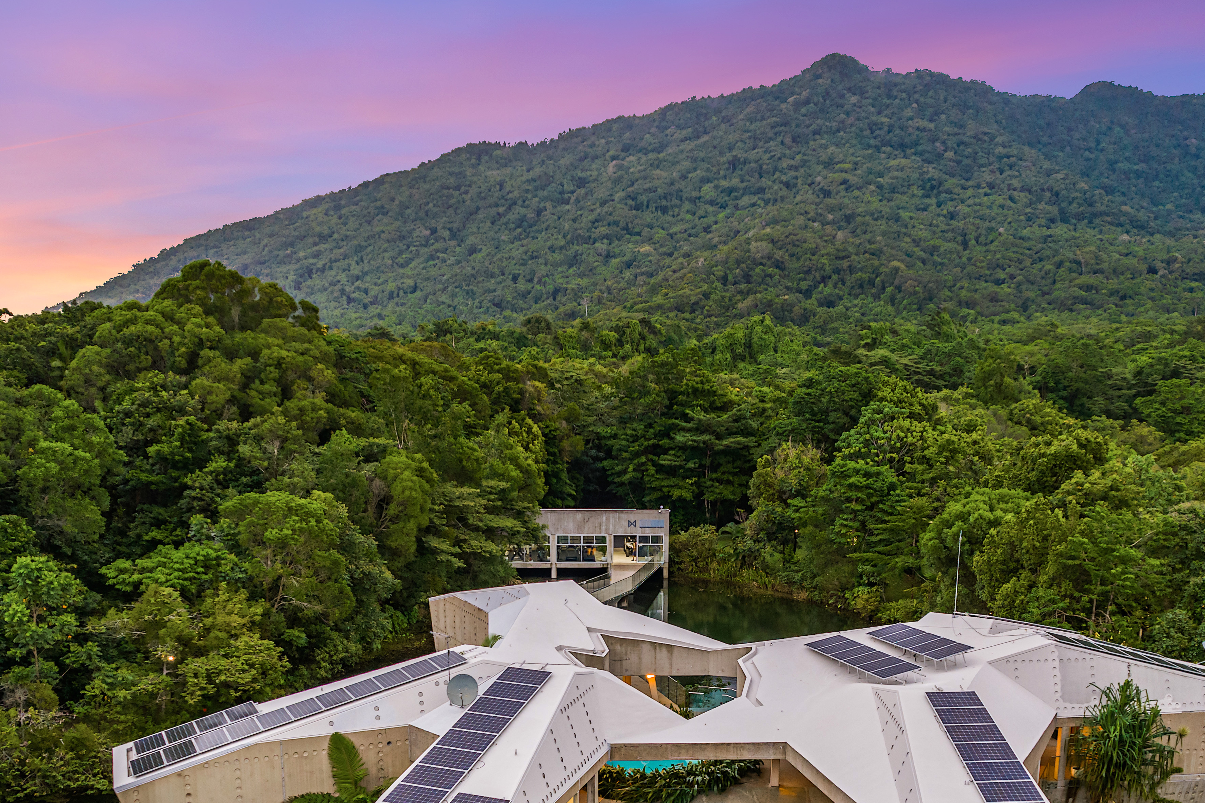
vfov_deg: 37.8
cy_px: 609
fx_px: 1138
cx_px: 645
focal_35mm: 34
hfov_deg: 55.8
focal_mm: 8.38
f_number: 2.8
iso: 160
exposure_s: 1/15
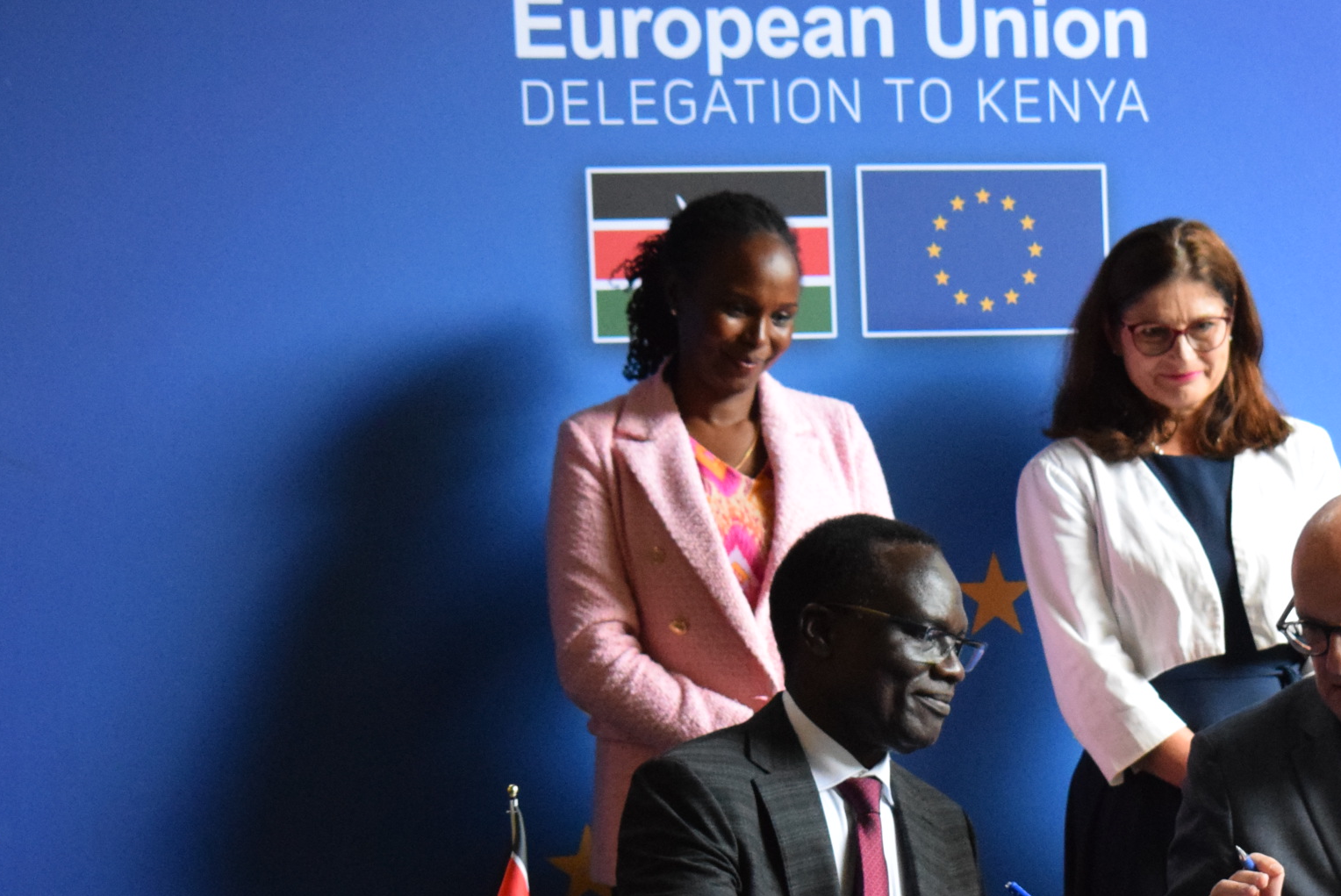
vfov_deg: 9.7
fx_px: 5256
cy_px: 611
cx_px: 1008
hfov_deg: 14.5
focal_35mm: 141
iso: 3200
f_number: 5.3
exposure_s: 1/100
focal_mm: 48
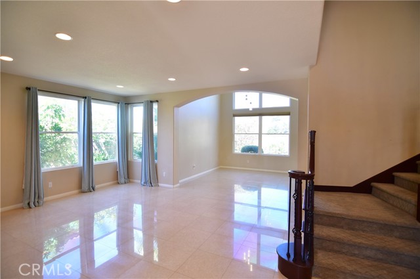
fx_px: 186
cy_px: 140
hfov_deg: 96.8
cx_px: 210
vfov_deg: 73.6
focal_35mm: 16
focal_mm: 11
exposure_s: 1/100
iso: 400
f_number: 2.8
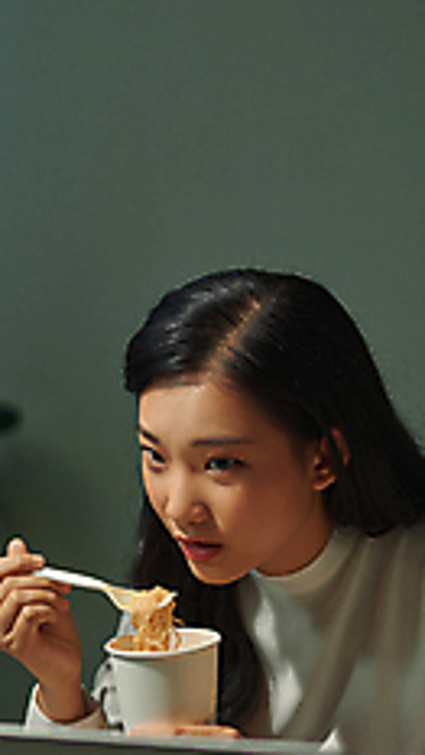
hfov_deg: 13.4
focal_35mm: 90
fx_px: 1804
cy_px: 512
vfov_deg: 23.5
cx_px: 219
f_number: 1.8
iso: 100
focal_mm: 50
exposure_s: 1/320
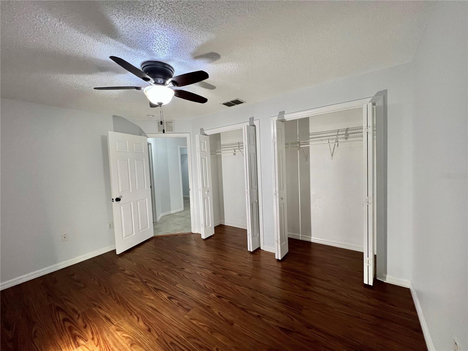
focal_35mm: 13
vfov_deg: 89.9
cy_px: 176
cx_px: 234
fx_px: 176
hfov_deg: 106.2
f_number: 1.8
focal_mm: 1.57
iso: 160
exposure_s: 1/60
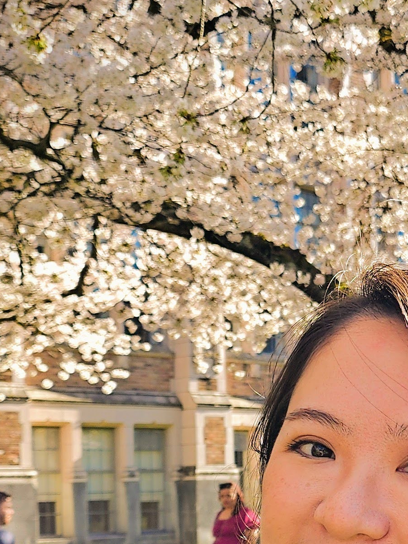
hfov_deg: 17.9
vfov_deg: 23.9
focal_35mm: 80
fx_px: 1257
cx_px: 429
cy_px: 459
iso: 50
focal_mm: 5
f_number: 1.8
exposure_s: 1/788
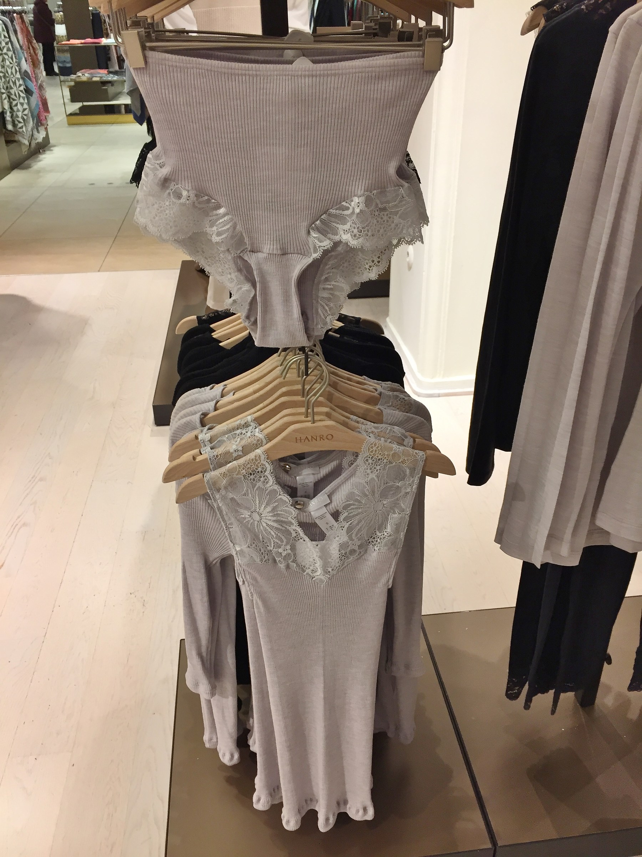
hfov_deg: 48.2
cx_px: 321
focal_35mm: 29
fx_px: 717
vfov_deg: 61.7
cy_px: 428
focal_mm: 4.15
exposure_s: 1/33
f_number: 2.2
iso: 32
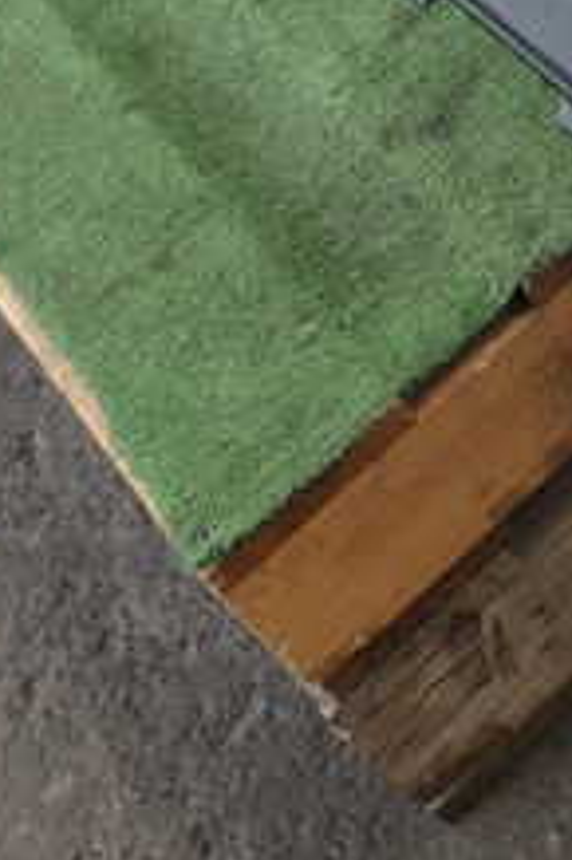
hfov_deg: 12.3
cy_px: -8
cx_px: 686
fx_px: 2602
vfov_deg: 18.3
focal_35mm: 109
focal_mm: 6.83
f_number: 2.7
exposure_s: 1/125
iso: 160
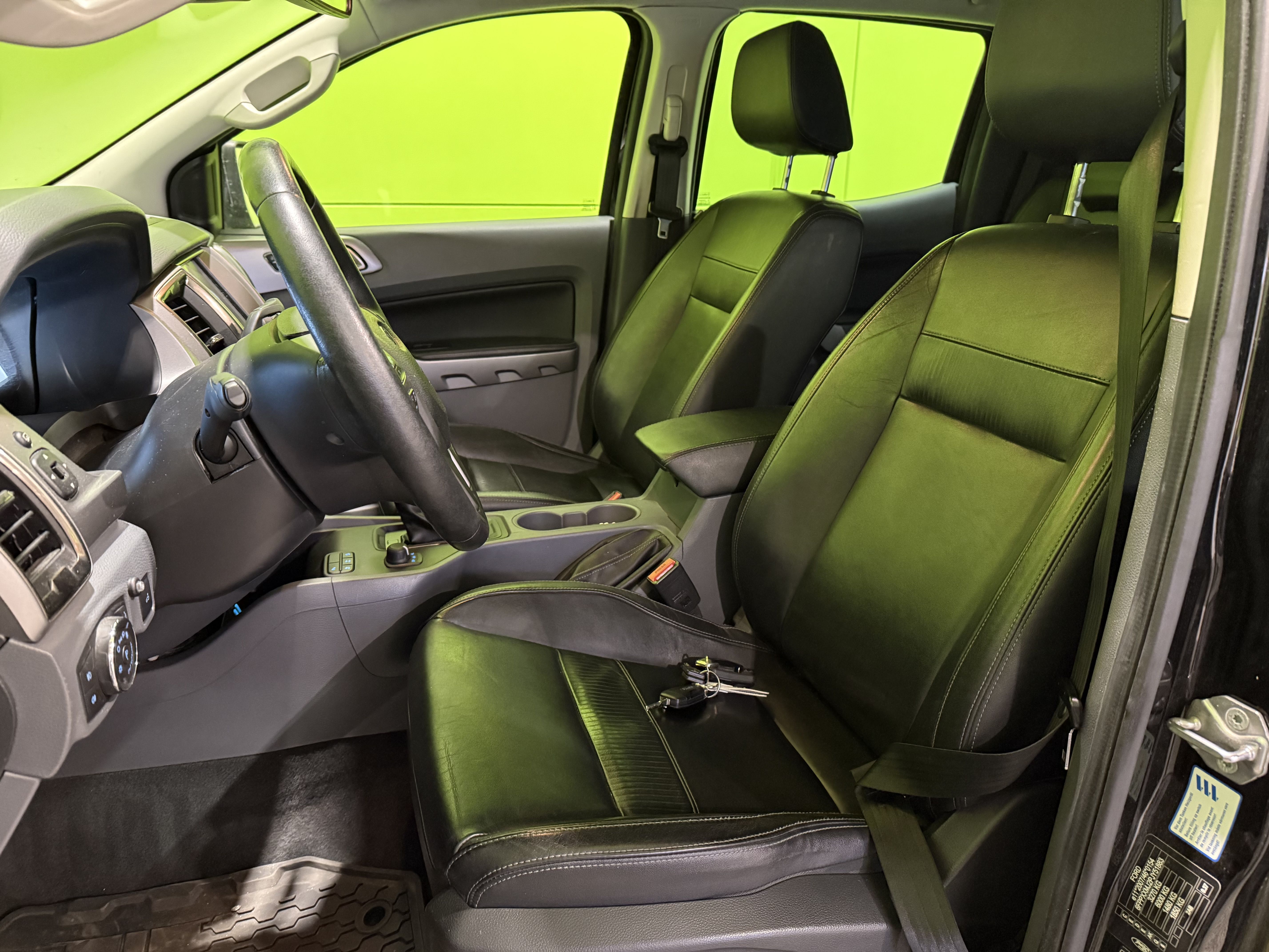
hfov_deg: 71.6
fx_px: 880
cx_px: 634
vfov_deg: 56.8
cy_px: 476
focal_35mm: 24
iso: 1000
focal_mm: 6.76
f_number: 1.78
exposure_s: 1/33
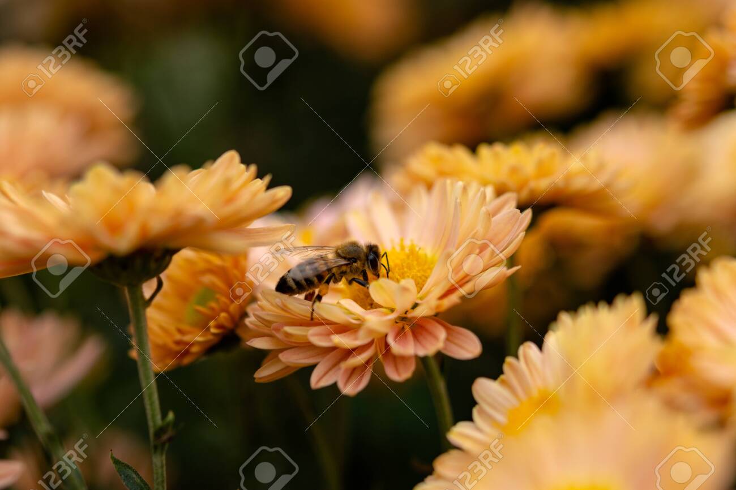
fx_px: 1839
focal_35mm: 90
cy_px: 245
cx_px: 368
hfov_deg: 22.6
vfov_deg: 15.2
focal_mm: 60
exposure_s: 1/800
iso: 200
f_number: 4
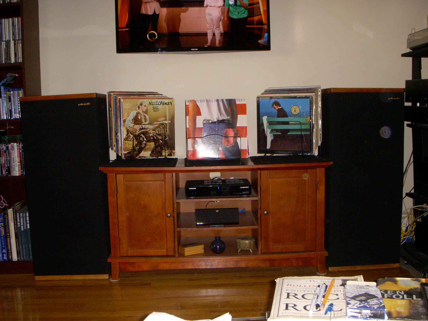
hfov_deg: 46.8
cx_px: 219
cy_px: 165
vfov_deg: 35.9
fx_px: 495
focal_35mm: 40
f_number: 3.3
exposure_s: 1/100
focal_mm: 6.3
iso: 320
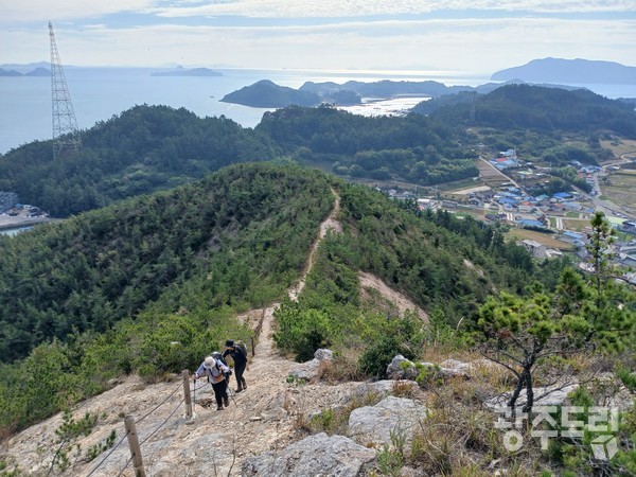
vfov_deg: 53.1
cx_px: 318
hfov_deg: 67.3
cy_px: 238
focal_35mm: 26
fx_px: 478
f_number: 1.8
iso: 20
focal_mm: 3.98
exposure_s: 1/327
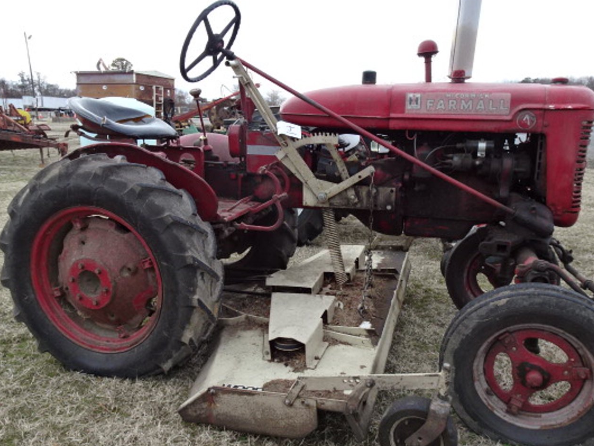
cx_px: 304
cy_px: 232
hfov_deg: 61.7
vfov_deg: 48.2
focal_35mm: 29
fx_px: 498
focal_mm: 4.1
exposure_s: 1/250
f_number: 3.5
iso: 160
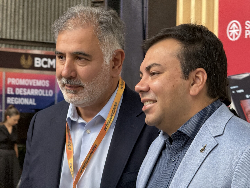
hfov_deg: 16.4
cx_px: 125
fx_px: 867
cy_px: 94
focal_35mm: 120
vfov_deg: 12.3
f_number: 2.8
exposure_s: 1/100
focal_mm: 15.66
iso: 160
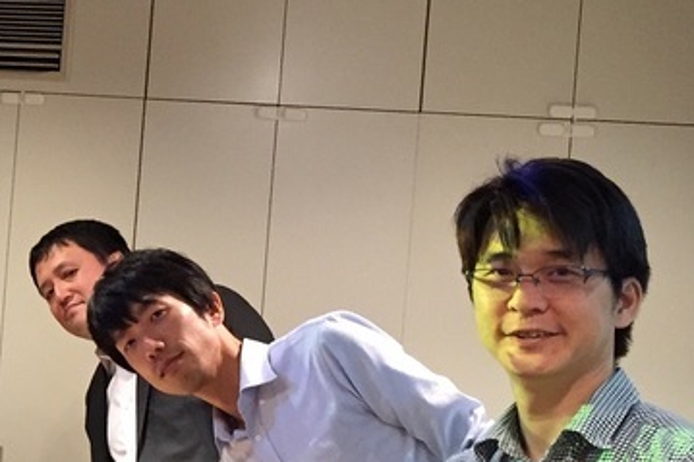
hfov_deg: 22.6
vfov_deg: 16.2
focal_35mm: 84
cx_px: -101
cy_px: 189
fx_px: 1619
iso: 200
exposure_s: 1/30
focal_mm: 4.15
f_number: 2.2
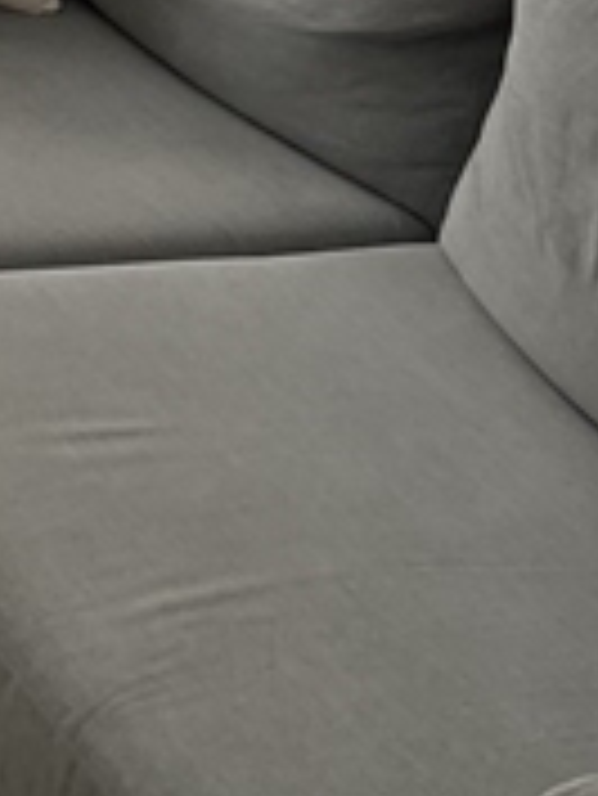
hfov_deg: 11.8
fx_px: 2600
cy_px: -369
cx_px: -567
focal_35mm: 113
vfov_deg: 16.1
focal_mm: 5.1
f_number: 1.6
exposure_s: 1/120
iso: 50
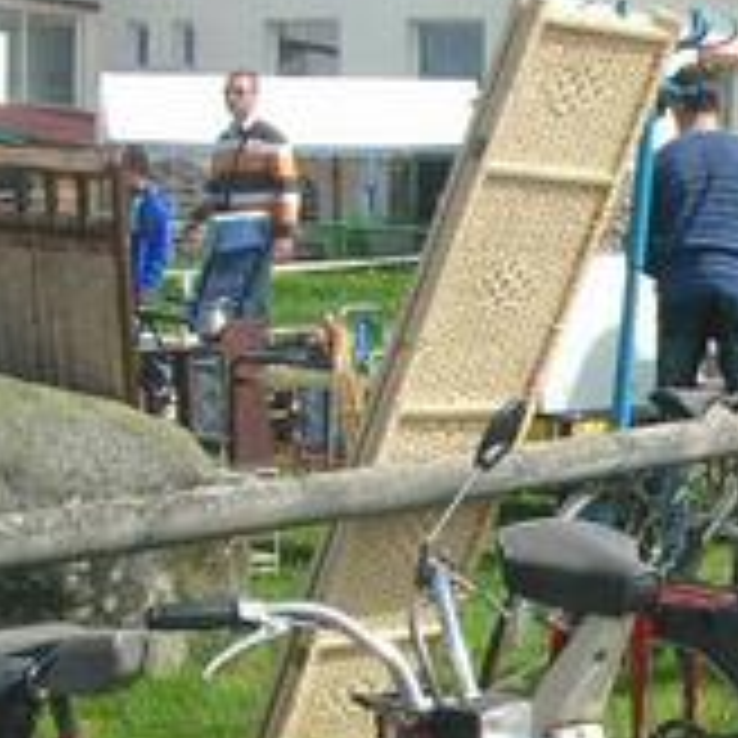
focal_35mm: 121
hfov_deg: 13.5
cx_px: 1138
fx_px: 2919
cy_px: 648
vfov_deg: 14.3
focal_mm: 5.8
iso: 50
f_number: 5.6
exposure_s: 1/170
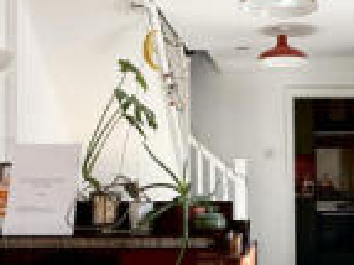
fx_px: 582
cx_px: 281
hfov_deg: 32.9
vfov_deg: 25.6
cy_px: 160
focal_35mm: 57
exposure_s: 1/99
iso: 80
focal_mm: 2.22
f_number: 2.2
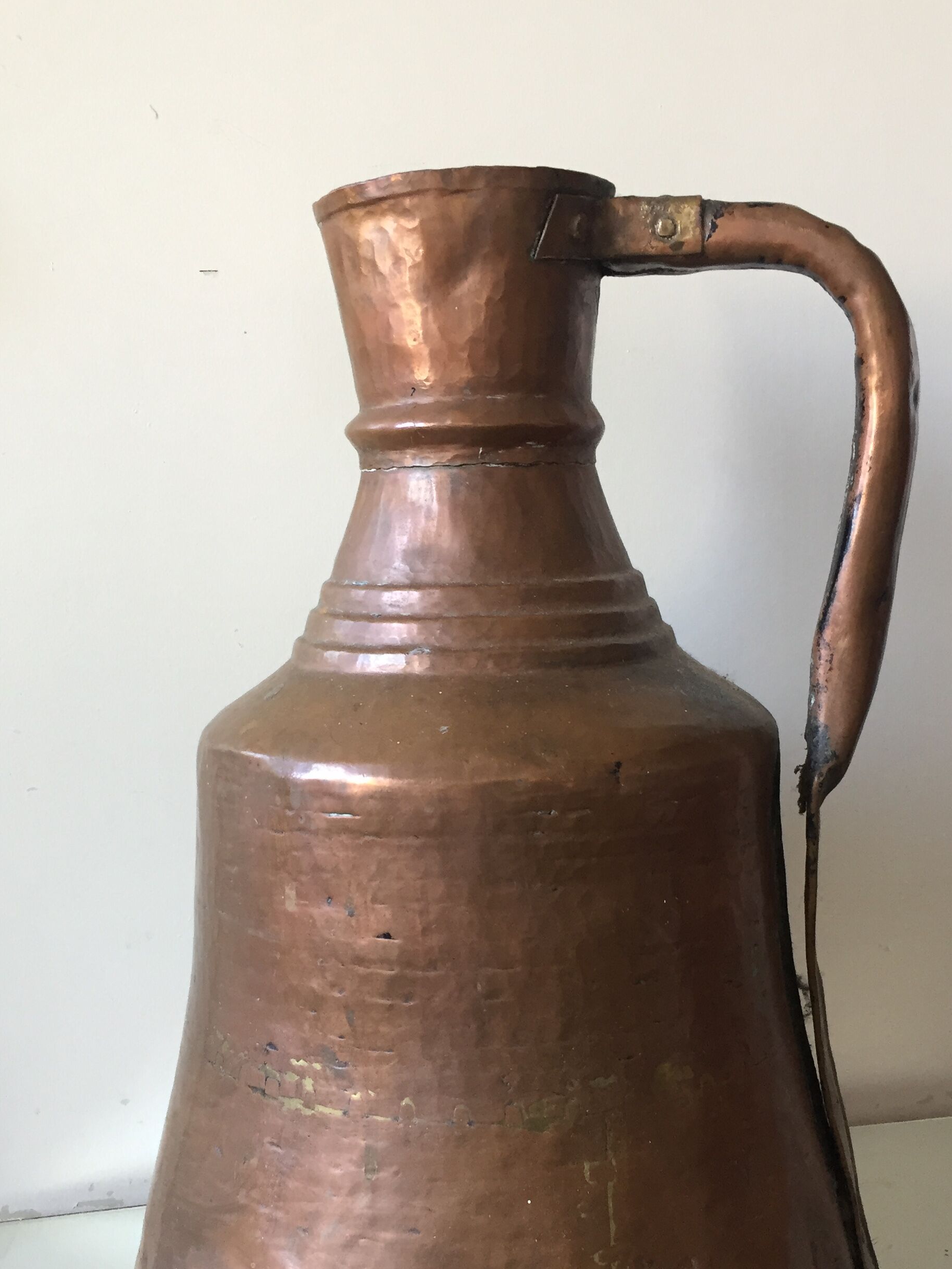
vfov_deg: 47.4
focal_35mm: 39
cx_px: 489
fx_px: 1430
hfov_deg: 36.8
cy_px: 793
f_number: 2.2
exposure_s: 1/33
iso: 100
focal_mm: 4.15
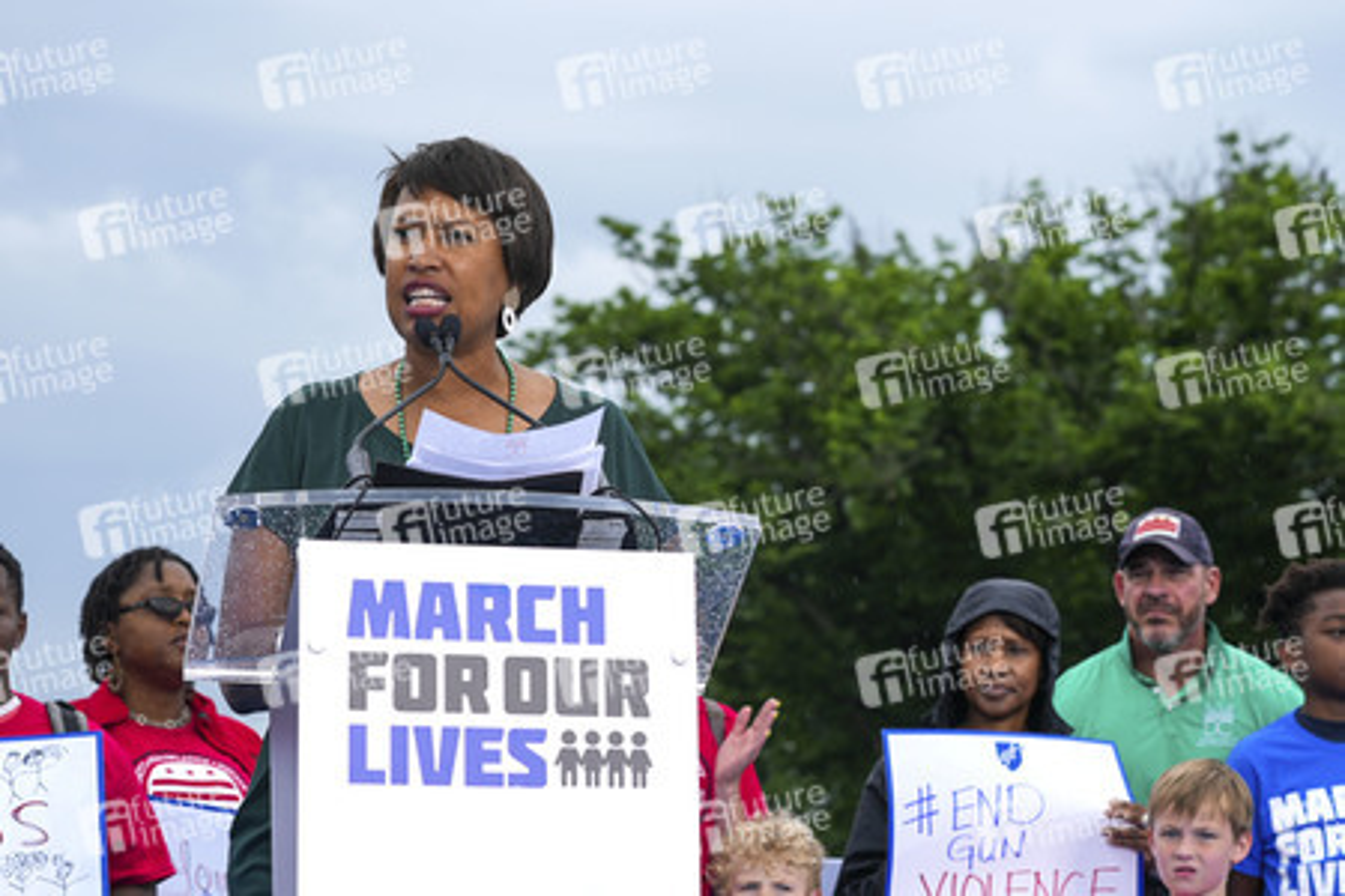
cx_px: 672
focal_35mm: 100
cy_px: 448
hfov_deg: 20.4
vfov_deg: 13.7
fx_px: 3736
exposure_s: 1/500
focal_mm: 100
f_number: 7.1
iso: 250
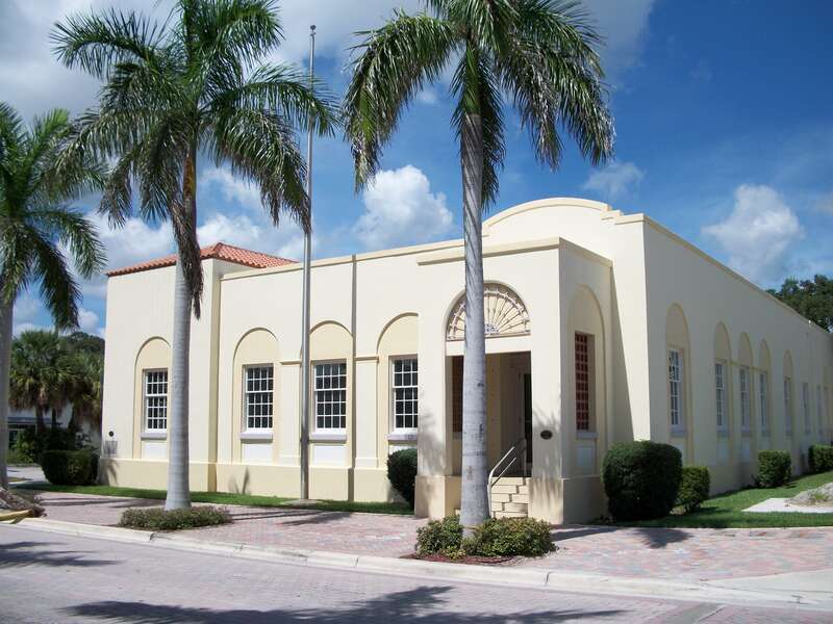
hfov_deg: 52.6
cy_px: 312
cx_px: 416
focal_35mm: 35
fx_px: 842
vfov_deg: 40.7
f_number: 8.8
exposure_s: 1/320
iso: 80
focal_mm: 6.3
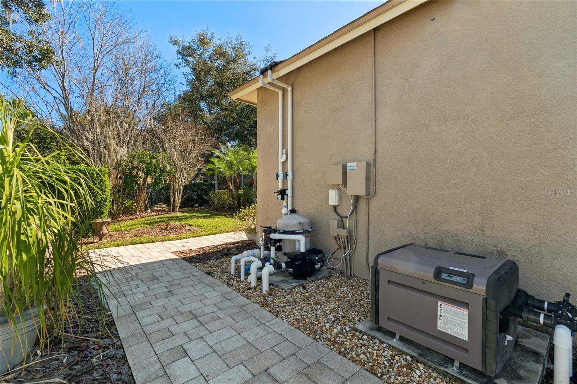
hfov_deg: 100.4
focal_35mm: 15
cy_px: 192
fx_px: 240
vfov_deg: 77.3
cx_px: 288
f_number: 7.1
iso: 100
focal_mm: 10
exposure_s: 1/50
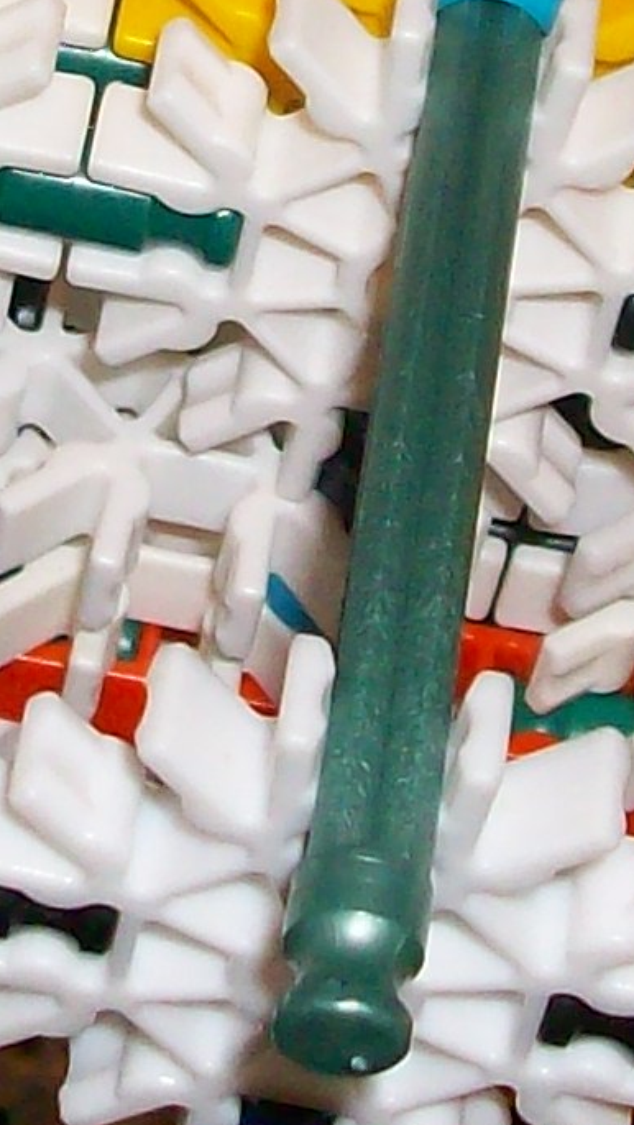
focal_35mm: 166
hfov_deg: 7.3
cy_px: -7
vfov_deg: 12.8
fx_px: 4954
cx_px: 182
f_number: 2.8
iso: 160
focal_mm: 5.7
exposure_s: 1/60
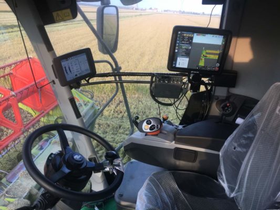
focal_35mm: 29
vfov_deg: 48.2
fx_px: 235
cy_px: 105
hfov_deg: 61.6
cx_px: 140
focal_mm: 4.15
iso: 32
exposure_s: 1/100
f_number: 2.2
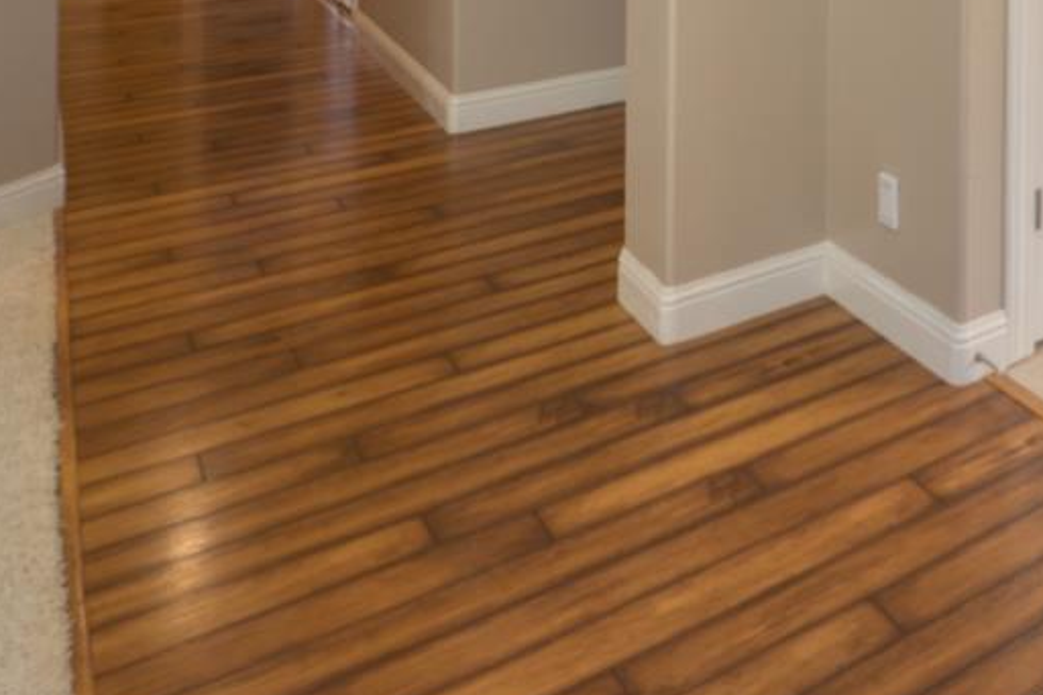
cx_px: 1320
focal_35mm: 41
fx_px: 1187
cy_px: -253
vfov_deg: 26.6
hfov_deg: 34.9
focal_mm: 14
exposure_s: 1/30
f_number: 10
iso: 400
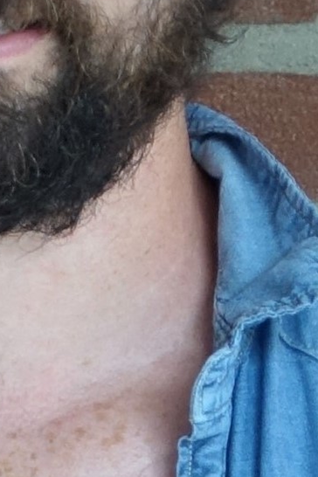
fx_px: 2822
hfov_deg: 6.4
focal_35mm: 213
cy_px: 19
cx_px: -4
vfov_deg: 9.6
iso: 200
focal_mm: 25.7
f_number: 2.8
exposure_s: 1/80
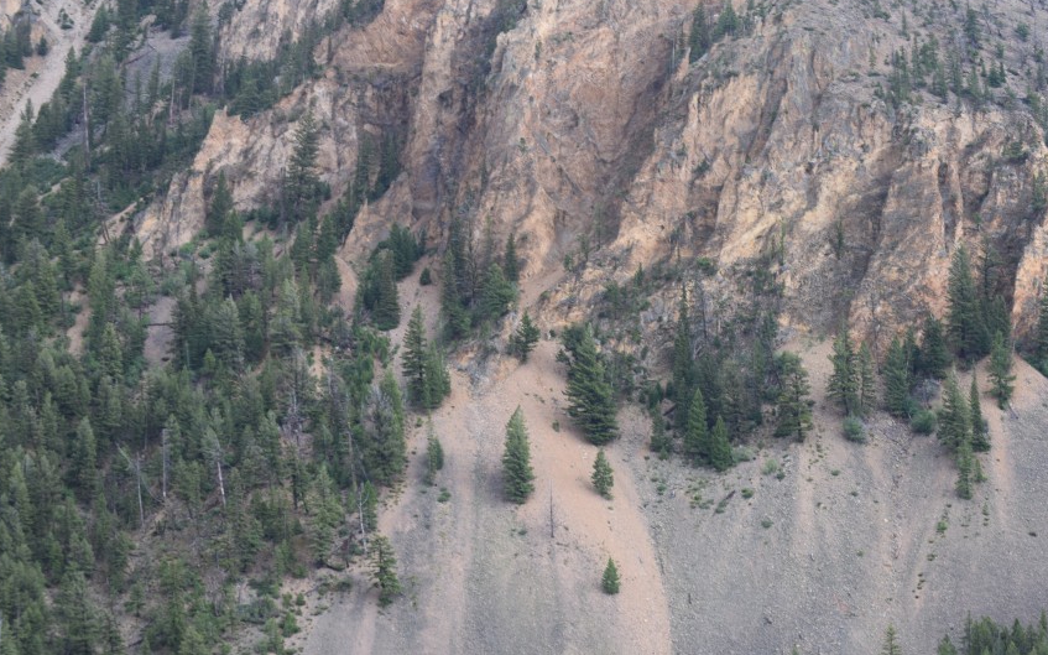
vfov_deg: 12.9
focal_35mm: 102
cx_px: 536
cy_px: 347
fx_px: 2902
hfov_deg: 20.5
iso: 400
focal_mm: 55
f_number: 6.3
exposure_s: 1/160
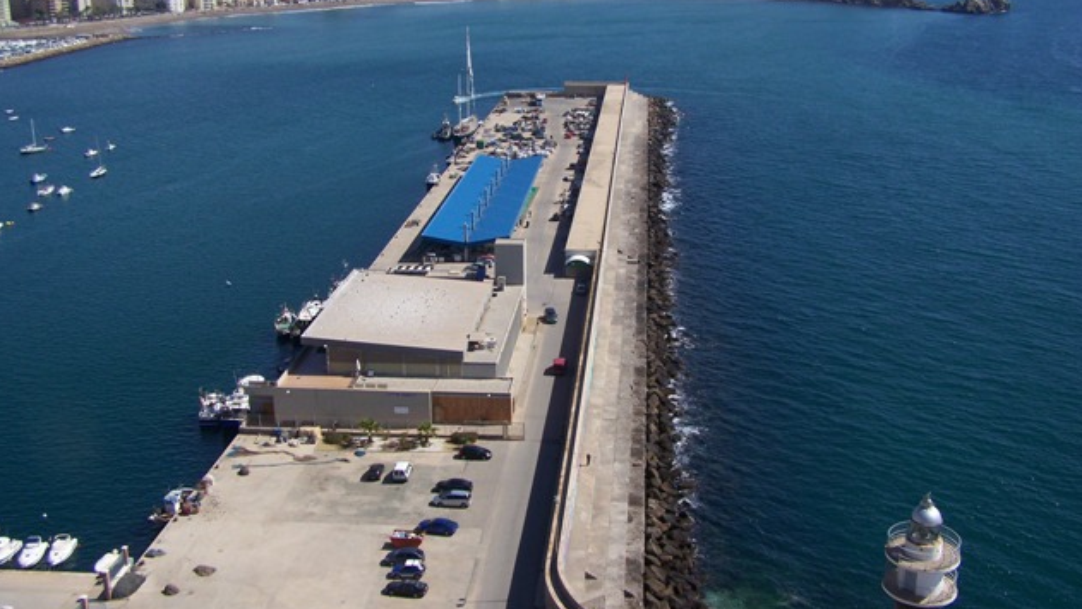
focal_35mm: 42
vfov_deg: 28.3
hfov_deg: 48.4
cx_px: 542
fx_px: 1205
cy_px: 242
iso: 64
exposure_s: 1/800
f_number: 4
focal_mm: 6.3
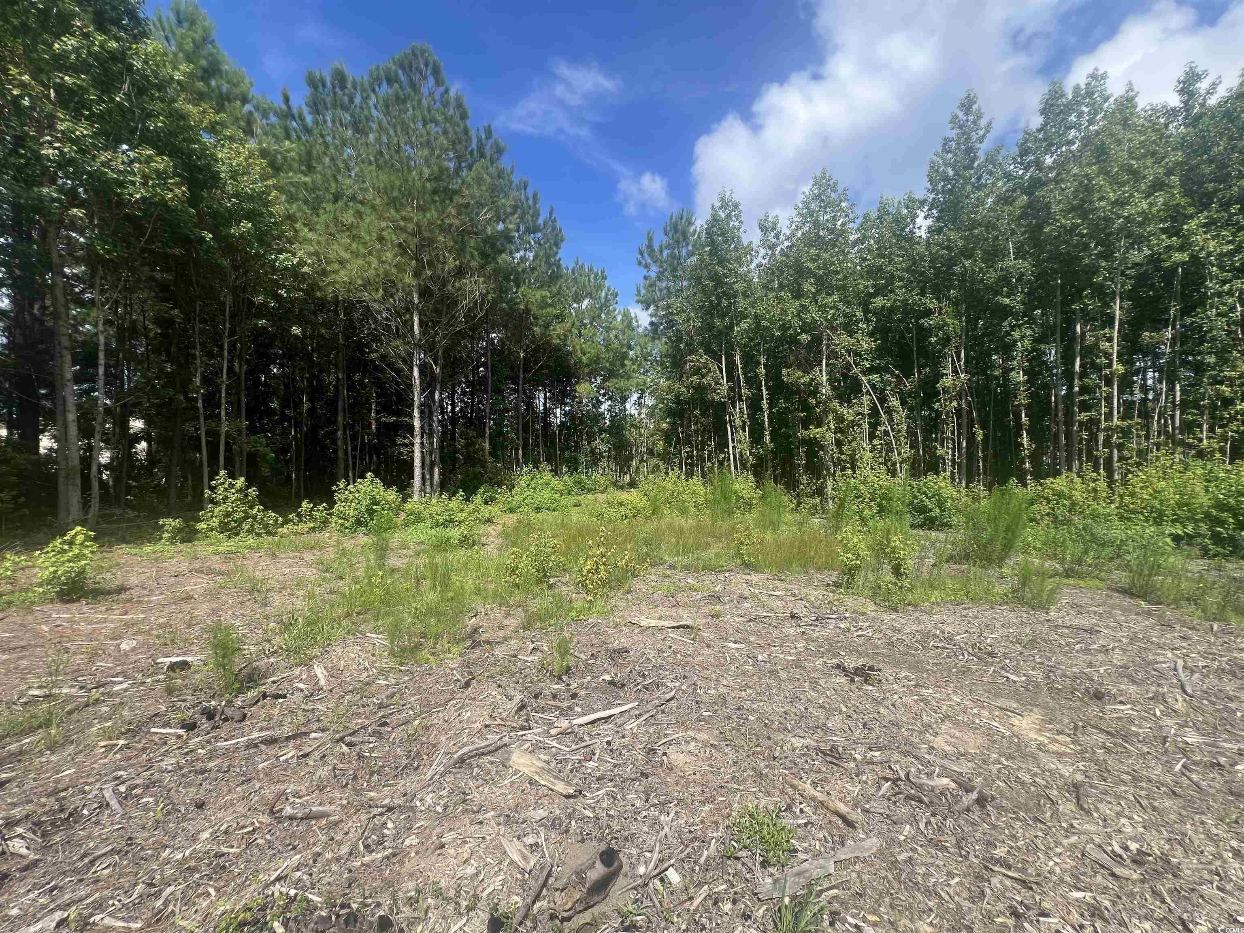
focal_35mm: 13
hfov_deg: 106.2
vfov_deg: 89.9
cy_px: 466
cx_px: 622
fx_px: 467
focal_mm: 1.57
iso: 32
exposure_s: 1/774
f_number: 1.8
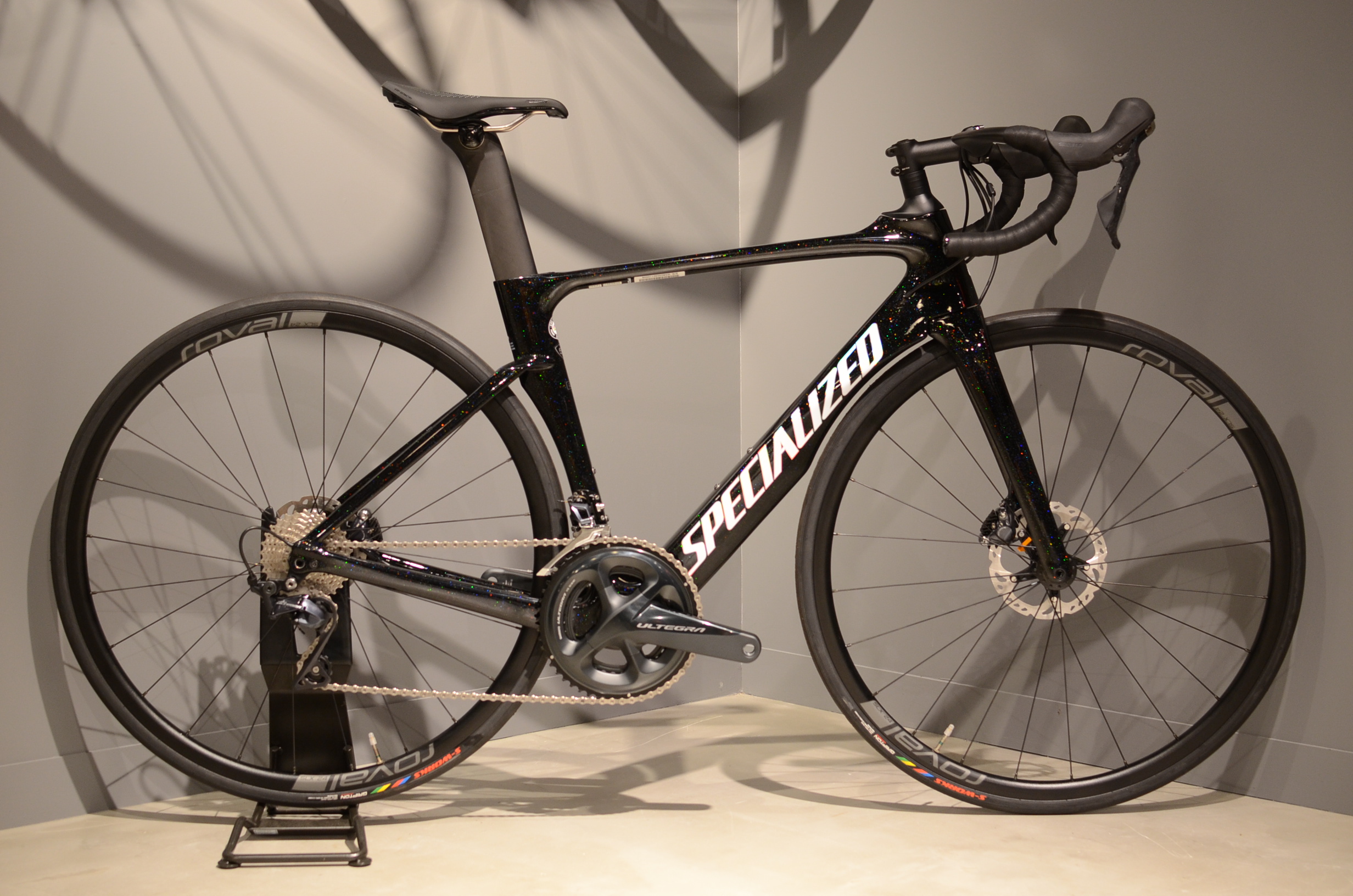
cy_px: 448
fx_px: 1969
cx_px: 676
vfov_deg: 25.6
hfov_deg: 37.9
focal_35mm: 52
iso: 640
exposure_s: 1/80
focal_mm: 35
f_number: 4.5
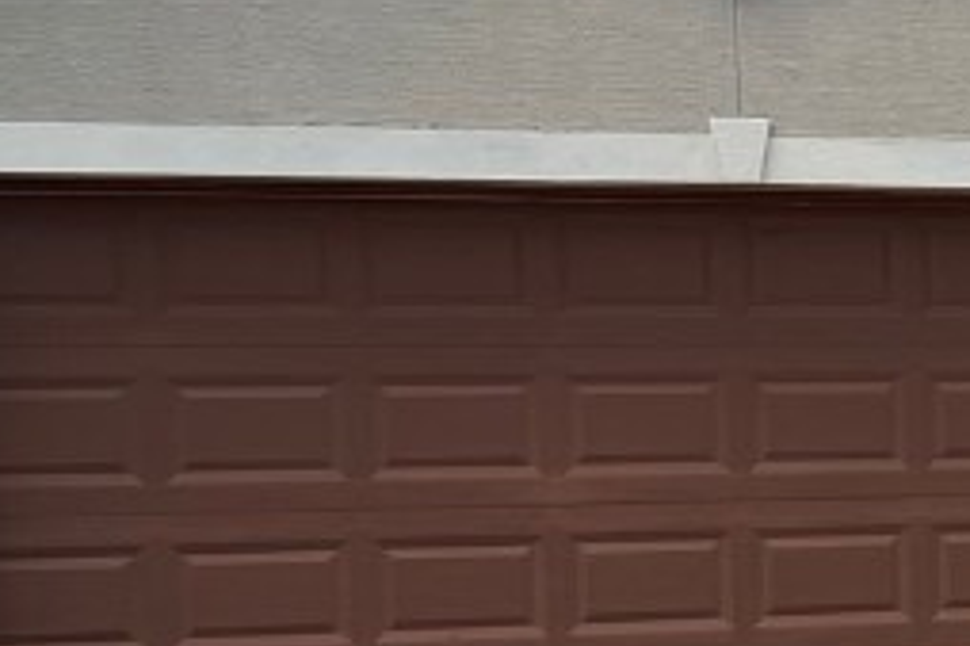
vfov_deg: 12.5
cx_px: 1573
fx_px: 2935
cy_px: 505
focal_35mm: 109
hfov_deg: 16.6
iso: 50
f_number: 1.5
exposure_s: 1/5319
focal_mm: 5.7
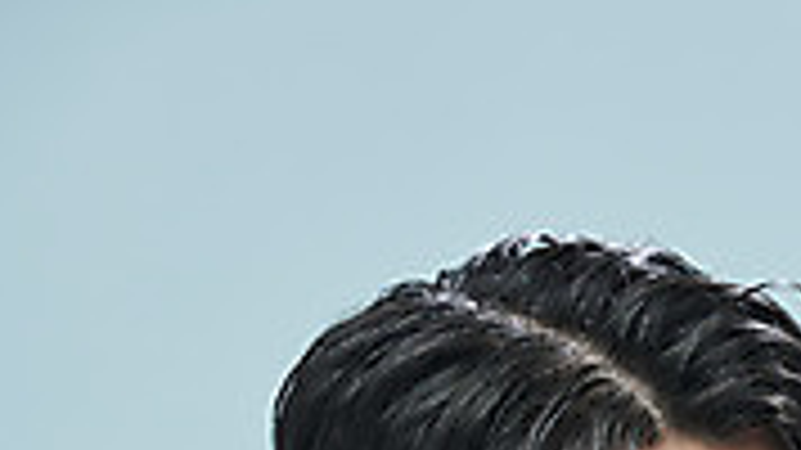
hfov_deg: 5.1
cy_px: 680
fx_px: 8982
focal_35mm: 423
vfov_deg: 2.9
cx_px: 547
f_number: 5.6
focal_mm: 180
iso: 50
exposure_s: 1/125
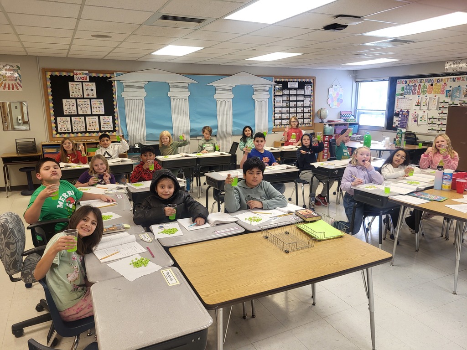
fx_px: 351
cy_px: 175
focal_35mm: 26
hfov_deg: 67.3
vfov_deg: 53.1
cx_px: 234
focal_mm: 5.4
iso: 160
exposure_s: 1/120
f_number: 1.8
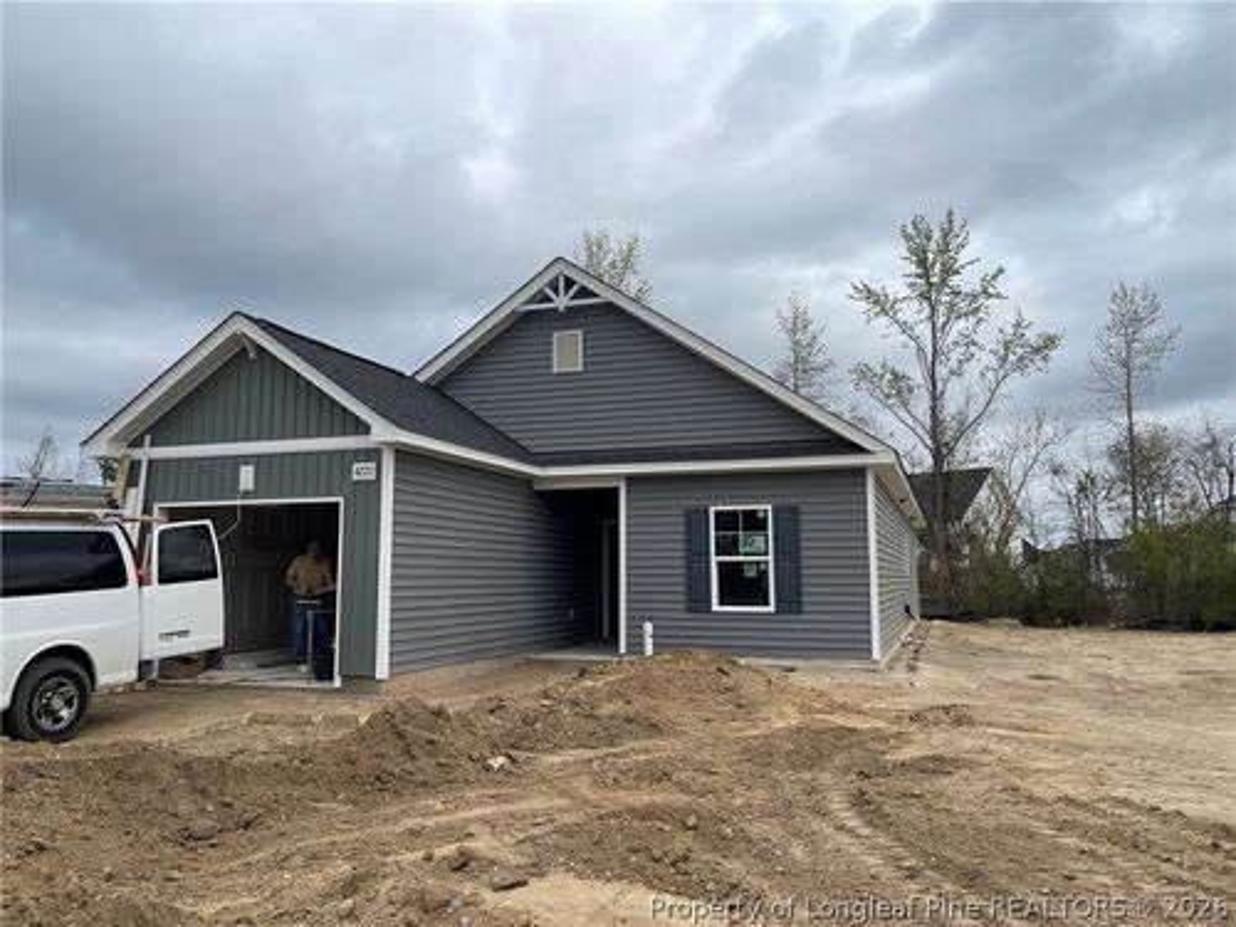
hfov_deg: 69.4
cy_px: 464
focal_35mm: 25
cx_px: 618
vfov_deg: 54.9
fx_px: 893
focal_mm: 5.1
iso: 32
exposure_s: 1/3663
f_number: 1.6
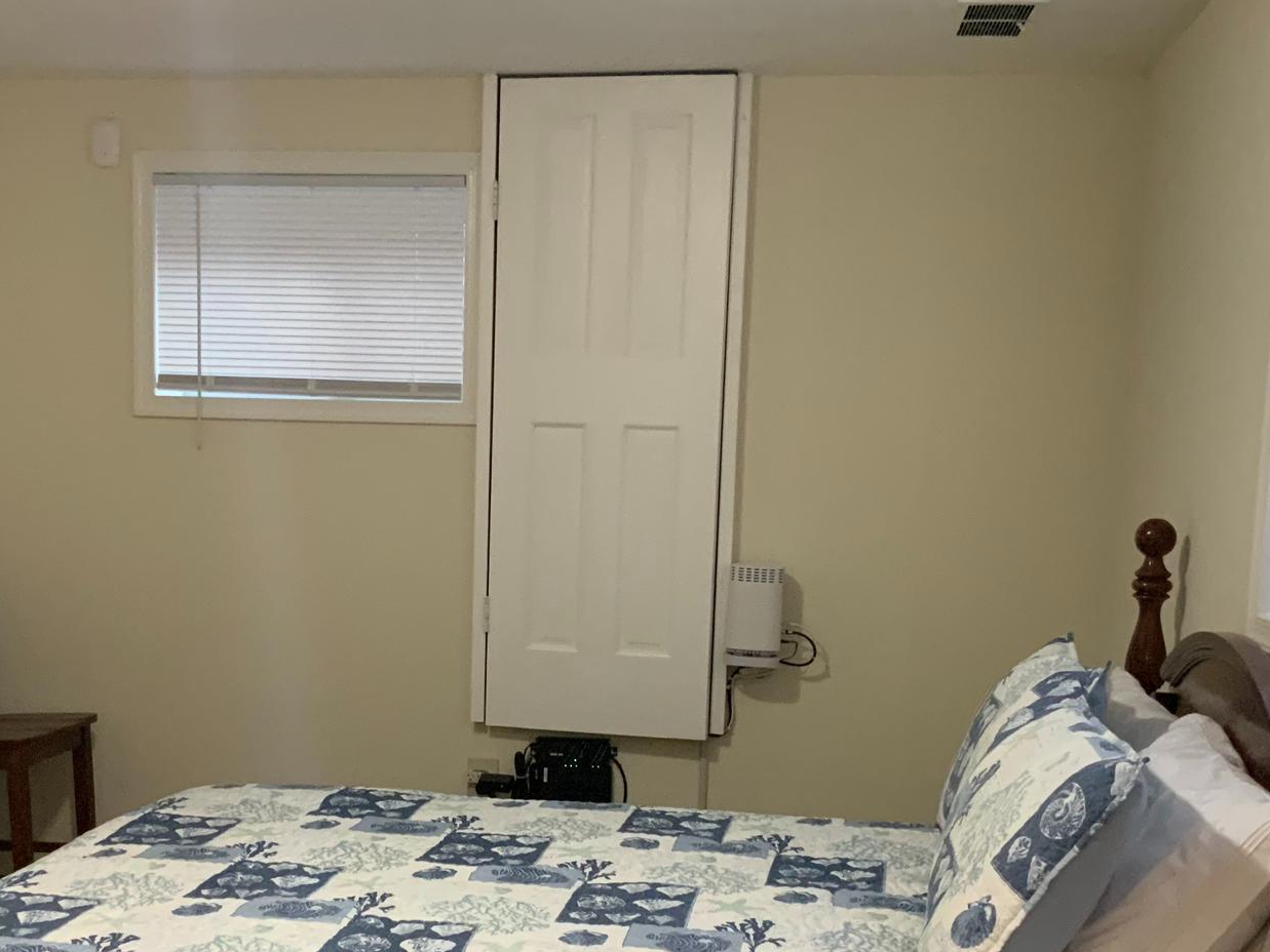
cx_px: 557
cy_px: 674
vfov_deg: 29.9
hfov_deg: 39.6
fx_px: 1761
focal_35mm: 48
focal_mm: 3
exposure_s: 1/60
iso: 250
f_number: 1.8
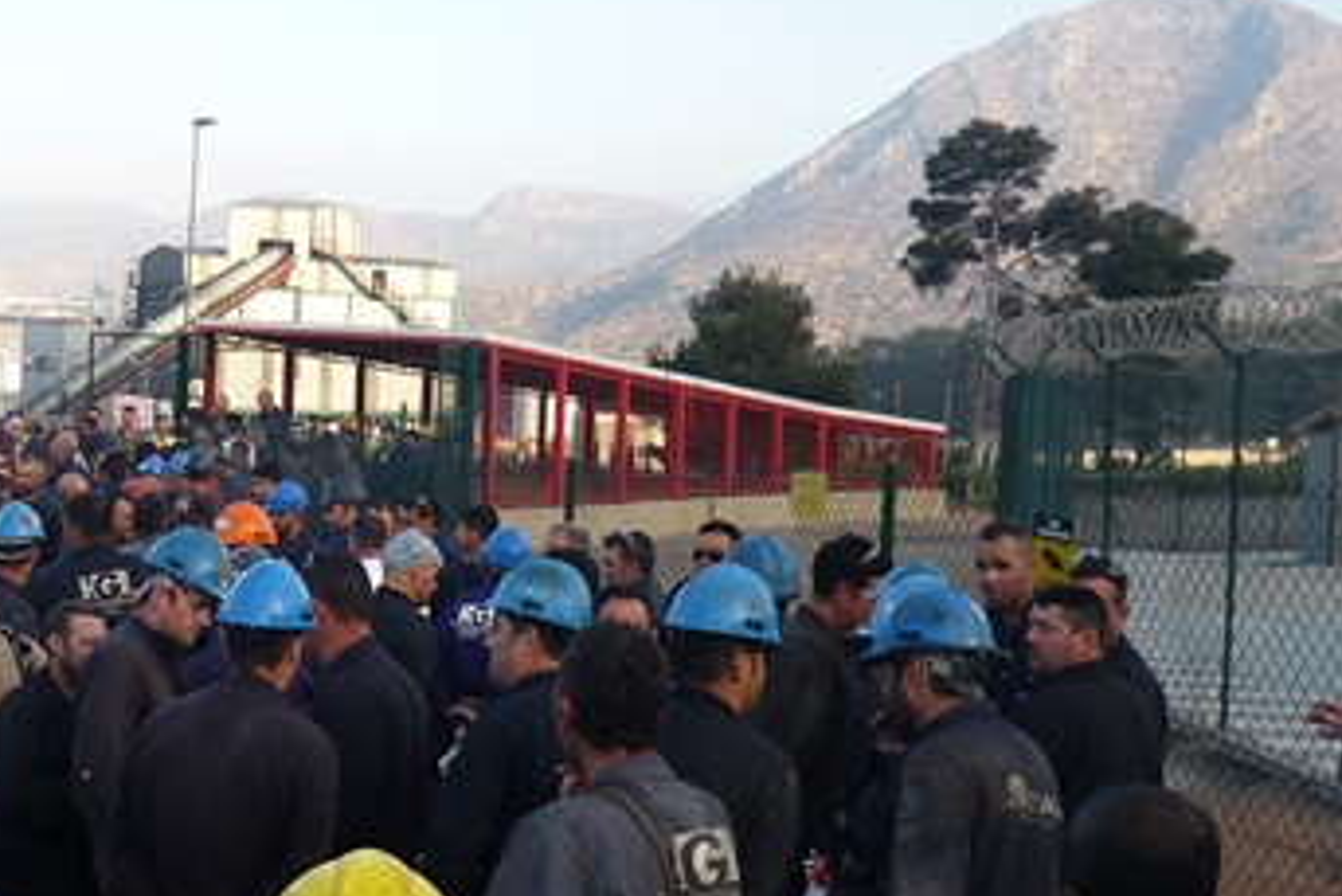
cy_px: 411
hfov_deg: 30.4
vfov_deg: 21.3
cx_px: 219
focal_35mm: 64
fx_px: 2387
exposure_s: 1/320
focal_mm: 5.5
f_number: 2.8
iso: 100
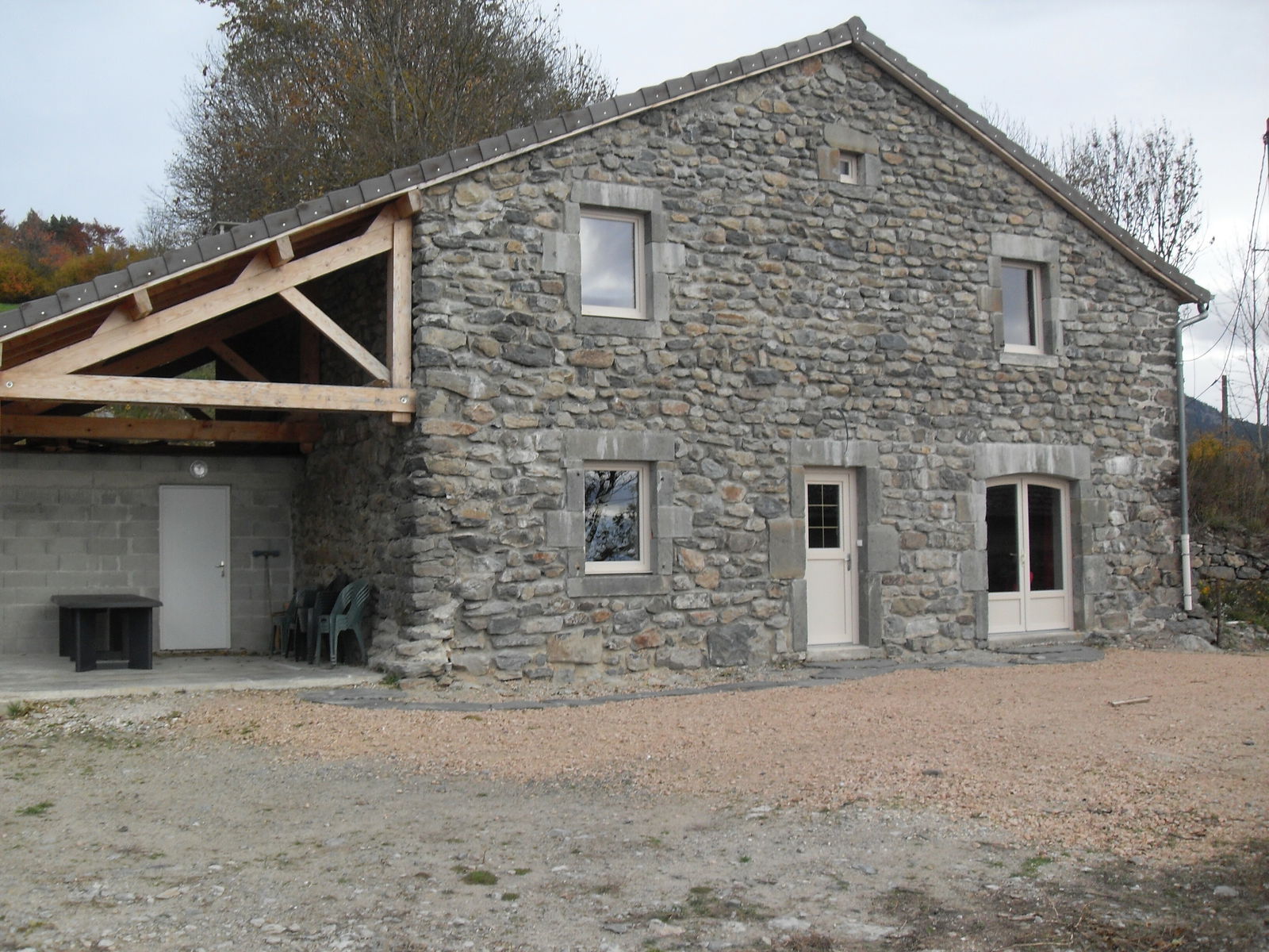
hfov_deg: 50.1
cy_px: 476
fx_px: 1356
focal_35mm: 37
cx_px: 634
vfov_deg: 38.7
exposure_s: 1/45
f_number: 8.9
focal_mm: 6.3
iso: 80
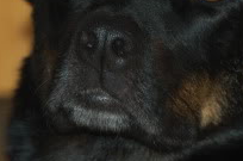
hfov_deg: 3.0
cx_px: 105
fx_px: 4597
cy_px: 36
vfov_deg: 2.0
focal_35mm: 683
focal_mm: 145
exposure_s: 1/60
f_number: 5.3
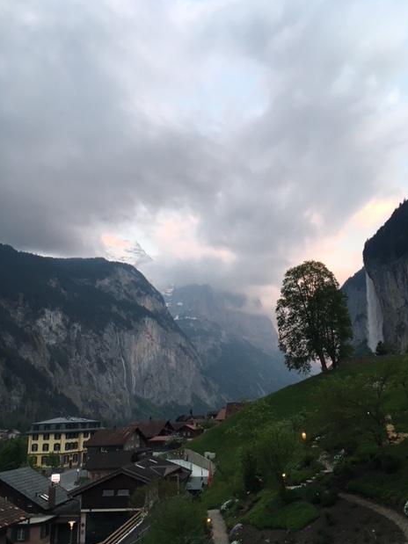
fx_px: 472
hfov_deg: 46.8
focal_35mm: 30
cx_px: 208
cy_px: 279
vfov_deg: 60.0
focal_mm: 4.15
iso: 40
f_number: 2.2
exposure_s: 1/33
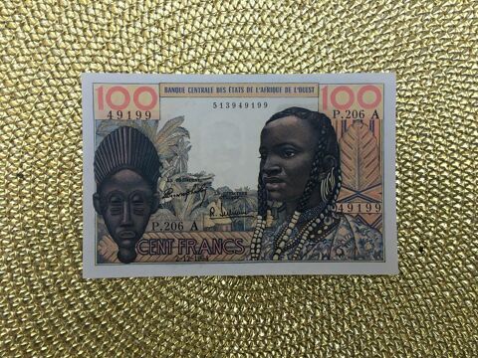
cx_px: 239
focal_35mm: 29
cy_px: 179
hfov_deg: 61.7
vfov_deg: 48.2
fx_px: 400
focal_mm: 4.15
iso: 32
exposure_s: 1/33
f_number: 2.2
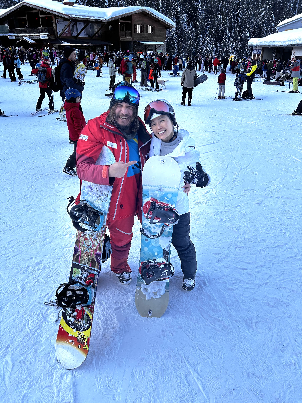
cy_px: 202
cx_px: 151
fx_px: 302
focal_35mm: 26
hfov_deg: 53.1
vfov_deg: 67.3
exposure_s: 1/611
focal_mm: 5.7
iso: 50
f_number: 1.5
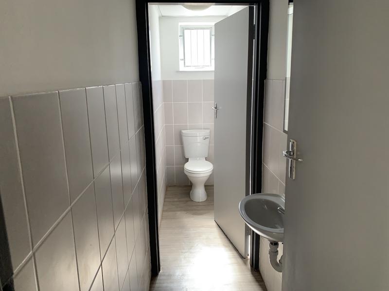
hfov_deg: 67.3
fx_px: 292
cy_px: 146
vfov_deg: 53.1
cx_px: 194
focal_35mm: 26
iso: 100
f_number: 1.8
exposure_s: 1/70
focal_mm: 4.25
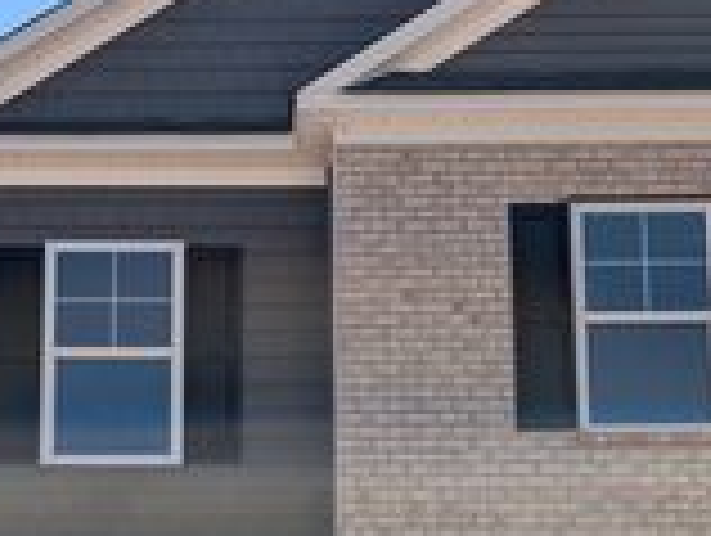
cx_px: 261
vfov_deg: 18.8
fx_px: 1563
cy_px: 568
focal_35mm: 76
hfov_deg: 25.5
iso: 25
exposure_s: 1/1047
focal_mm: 6.9
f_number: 1.68
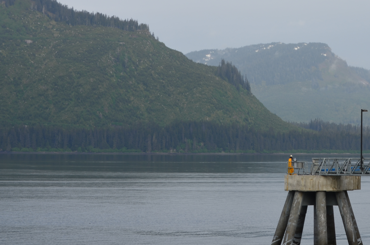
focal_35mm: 135
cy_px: 71
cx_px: 296
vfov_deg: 10.1
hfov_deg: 15.1
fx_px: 1383
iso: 110
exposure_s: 1/125
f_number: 11
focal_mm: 55
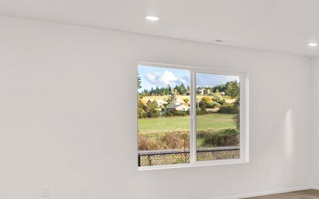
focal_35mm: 51
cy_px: 116
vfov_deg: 25.3
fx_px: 443
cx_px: 358
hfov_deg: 33.9
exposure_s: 1/60
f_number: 8
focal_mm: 14
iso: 100
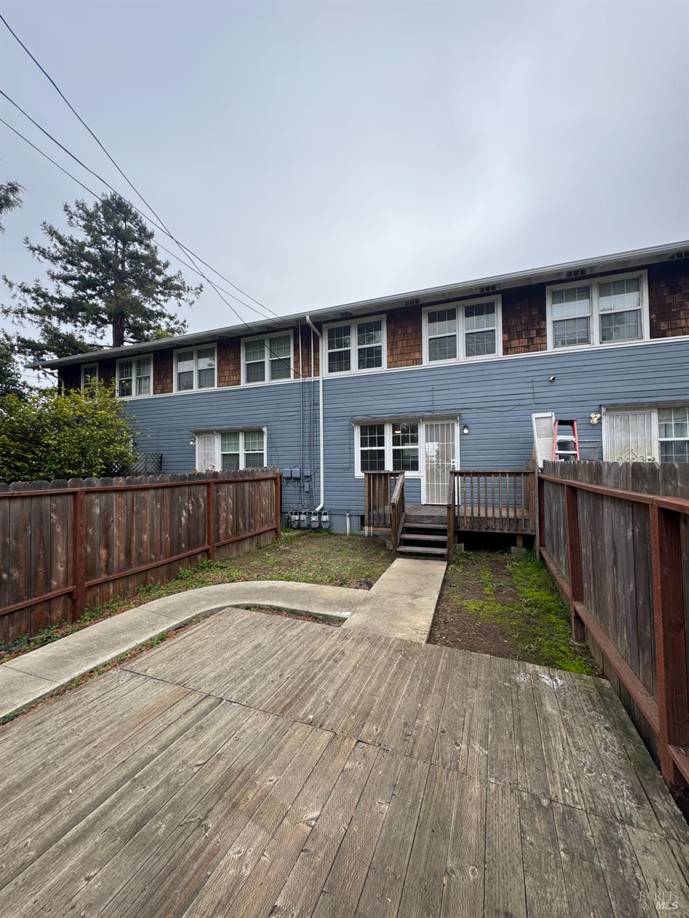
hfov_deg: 85.7
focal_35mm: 14
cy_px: 459
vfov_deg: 102.1
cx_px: 344
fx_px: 372
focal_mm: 2.22
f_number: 2.2
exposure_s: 1/397
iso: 40
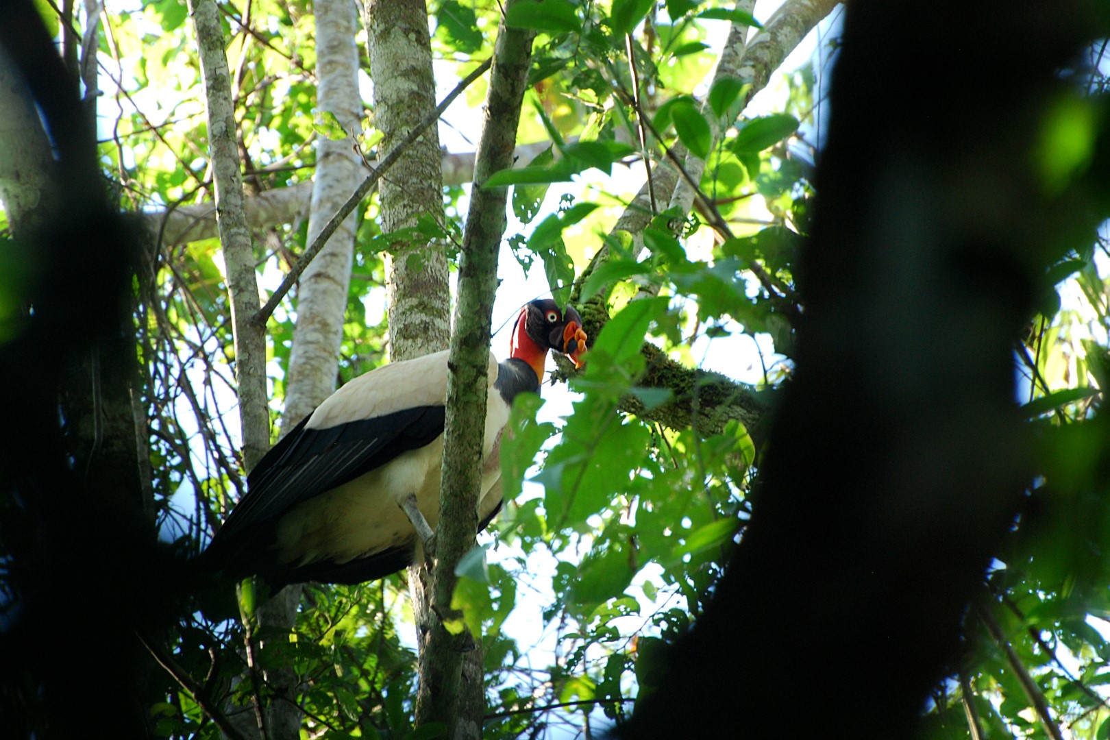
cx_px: 555
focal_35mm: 450
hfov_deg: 4.6
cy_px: 370
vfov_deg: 3.1
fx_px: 13874
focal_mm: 300
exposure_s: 1/60
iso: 400
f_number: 7.1
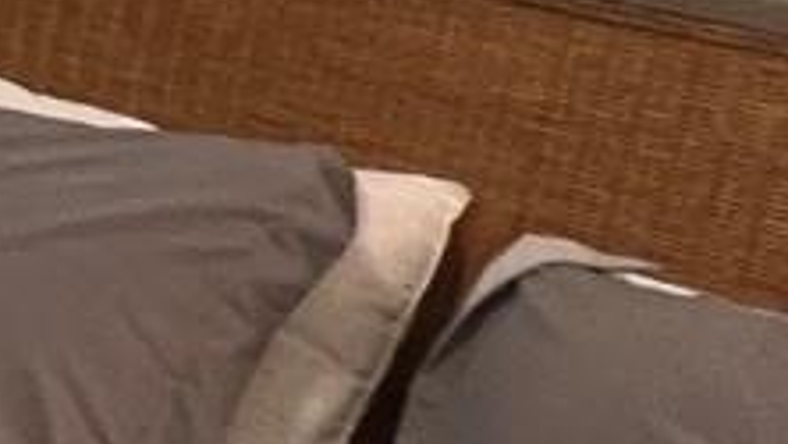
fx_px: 2132
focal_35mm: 102
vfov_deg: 11.7
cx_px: -1477
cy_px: -28
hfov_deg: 12.0
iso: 640
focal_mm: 1.57
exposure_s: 1/60
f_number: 1.8
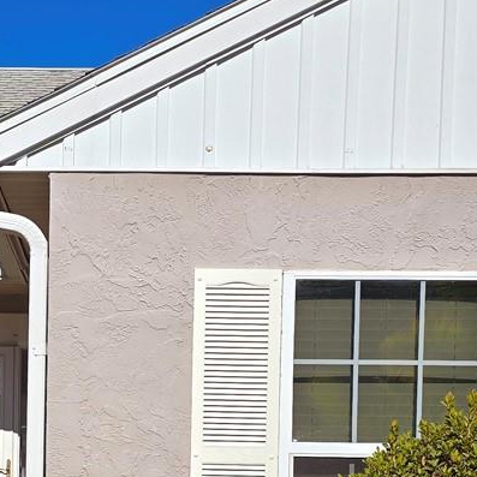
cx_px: 81
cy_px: 483
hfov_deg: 20.8
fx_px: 1278
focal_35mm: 82
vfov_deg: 20.4
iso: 12
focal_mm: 6.3
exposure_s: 1/1429
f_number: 1.7
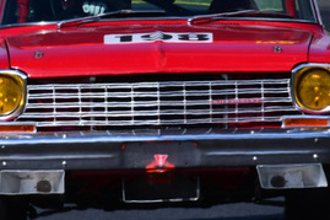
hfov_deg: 0.9
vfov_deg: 0.6
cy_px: -14
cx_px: 38
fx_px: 20465
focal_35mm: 2234
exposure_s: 1/640
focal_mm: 500
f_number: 11
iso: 250
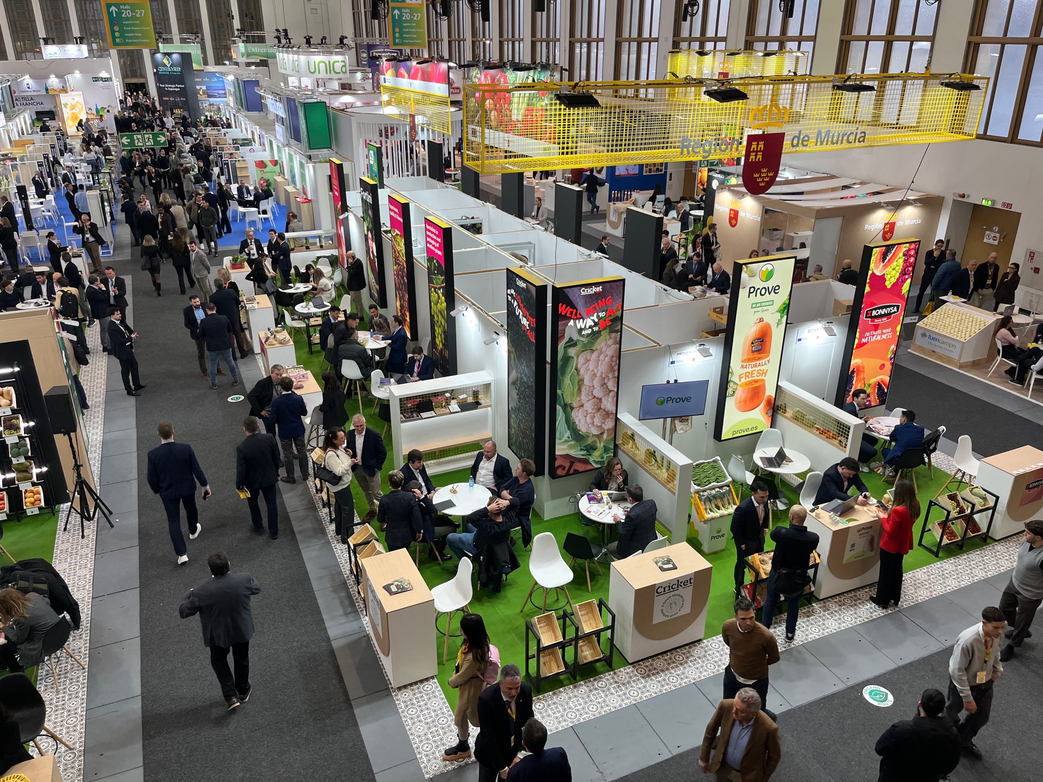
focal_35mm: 26
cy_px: 391
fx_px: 783
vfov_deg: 53.1
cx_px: 522
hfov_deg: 67.3
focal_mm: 5.1
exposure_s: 1/100
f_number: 1.6
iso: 40
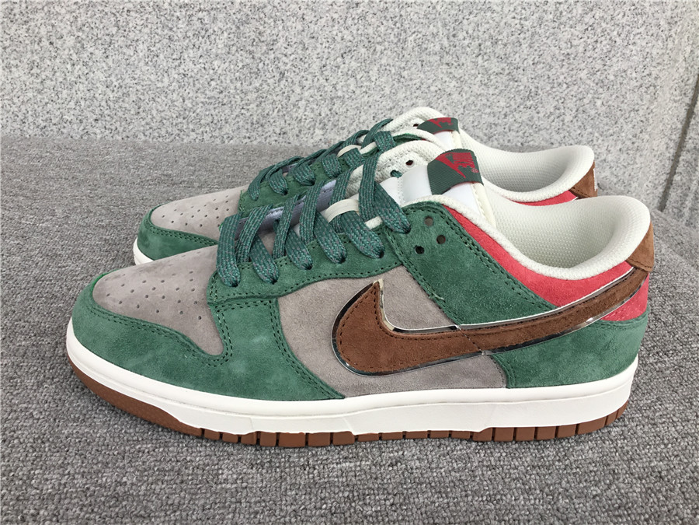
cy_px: 262
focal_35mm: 31
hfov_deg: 58.4
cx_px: 350
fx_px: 626
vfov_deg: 45.4
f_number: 2.4
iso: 25
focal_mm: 3.3
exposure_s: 1/100
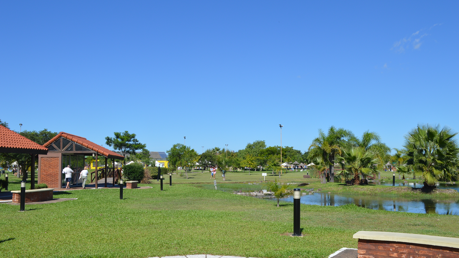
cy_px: 137
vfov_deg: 33.7
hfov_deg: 56.6
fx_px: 426
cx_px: 229
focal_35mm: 35
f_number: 9
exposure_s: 1/320
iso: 100
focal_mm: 22
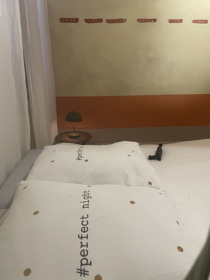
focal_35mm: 26
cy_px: 140
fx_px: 210
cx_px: 105
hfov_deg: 53.1
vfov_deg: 67.3
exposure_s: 1/50
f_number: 1.6
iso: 500
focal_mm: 4.2
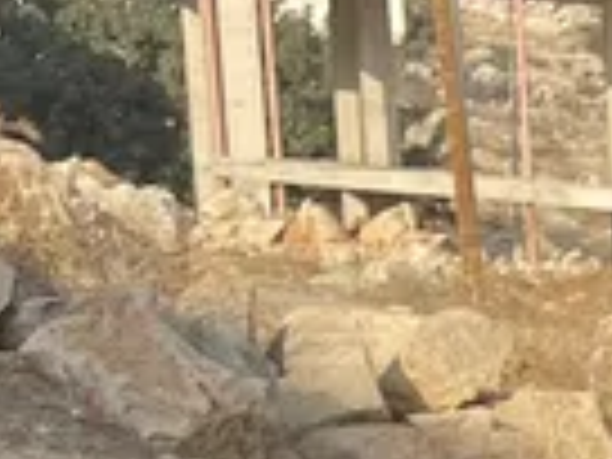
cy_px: 1395
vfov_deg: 7.4
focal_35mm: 177
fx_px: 3129
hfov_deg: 9.2
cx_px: 1778
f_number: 1.6
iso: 32
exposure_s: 1/664
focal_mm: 5.1
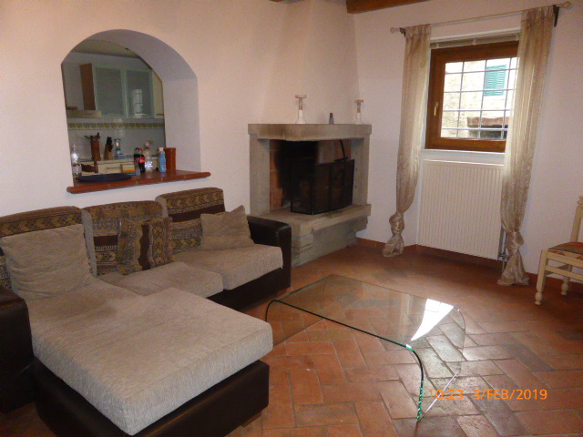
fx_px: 421
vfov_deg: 54.9
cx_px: 292
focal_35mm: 25
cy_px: 218
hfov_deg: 69.4
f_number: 3.3
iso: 800
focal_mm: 4.3
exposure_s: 1/60
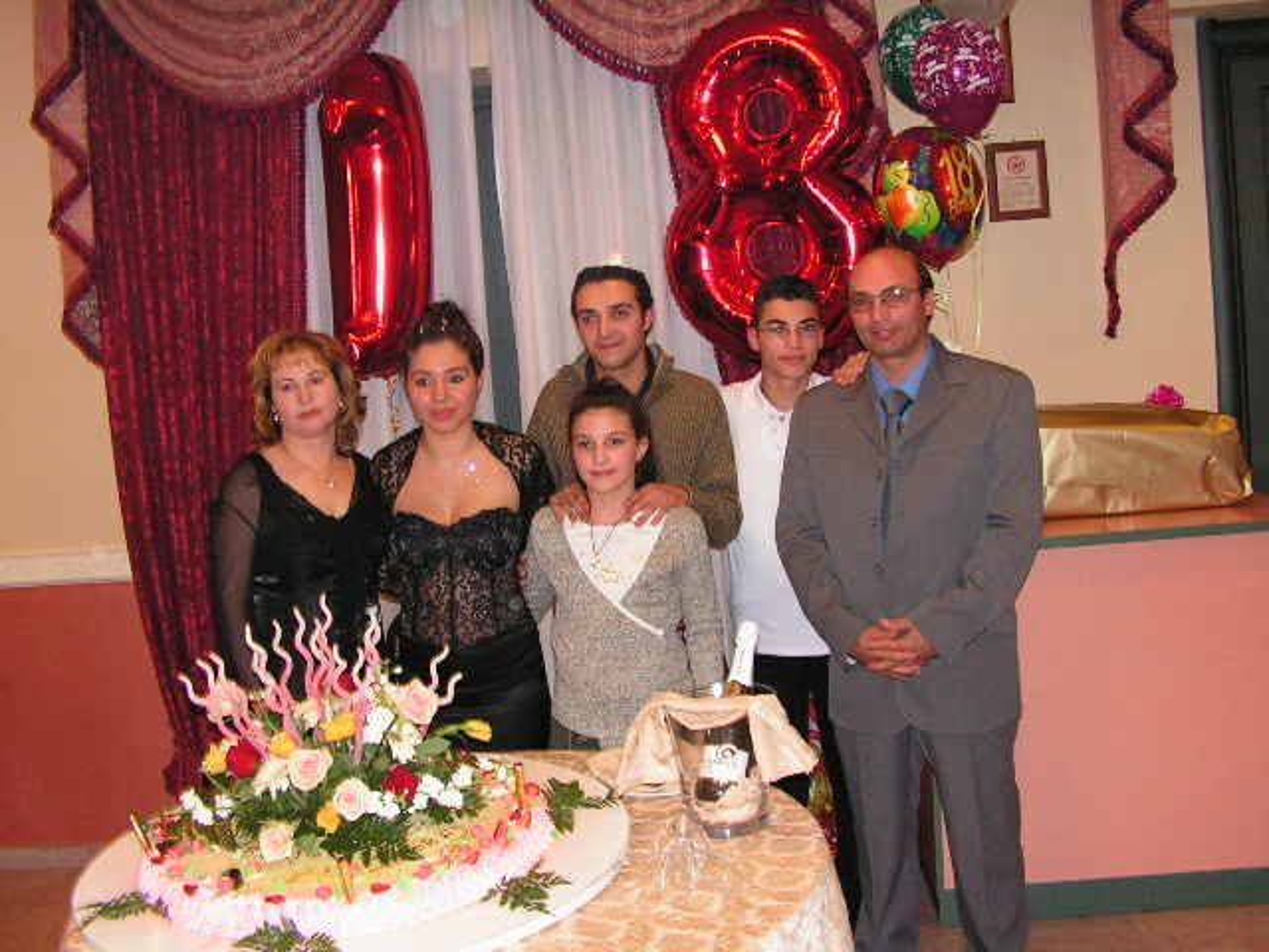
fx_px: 1320
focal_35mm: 36
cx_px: 634
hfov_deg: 51.4
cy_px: 476
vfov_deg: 39.7
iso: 200
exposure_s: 1/40
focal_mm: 6
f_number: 3.2
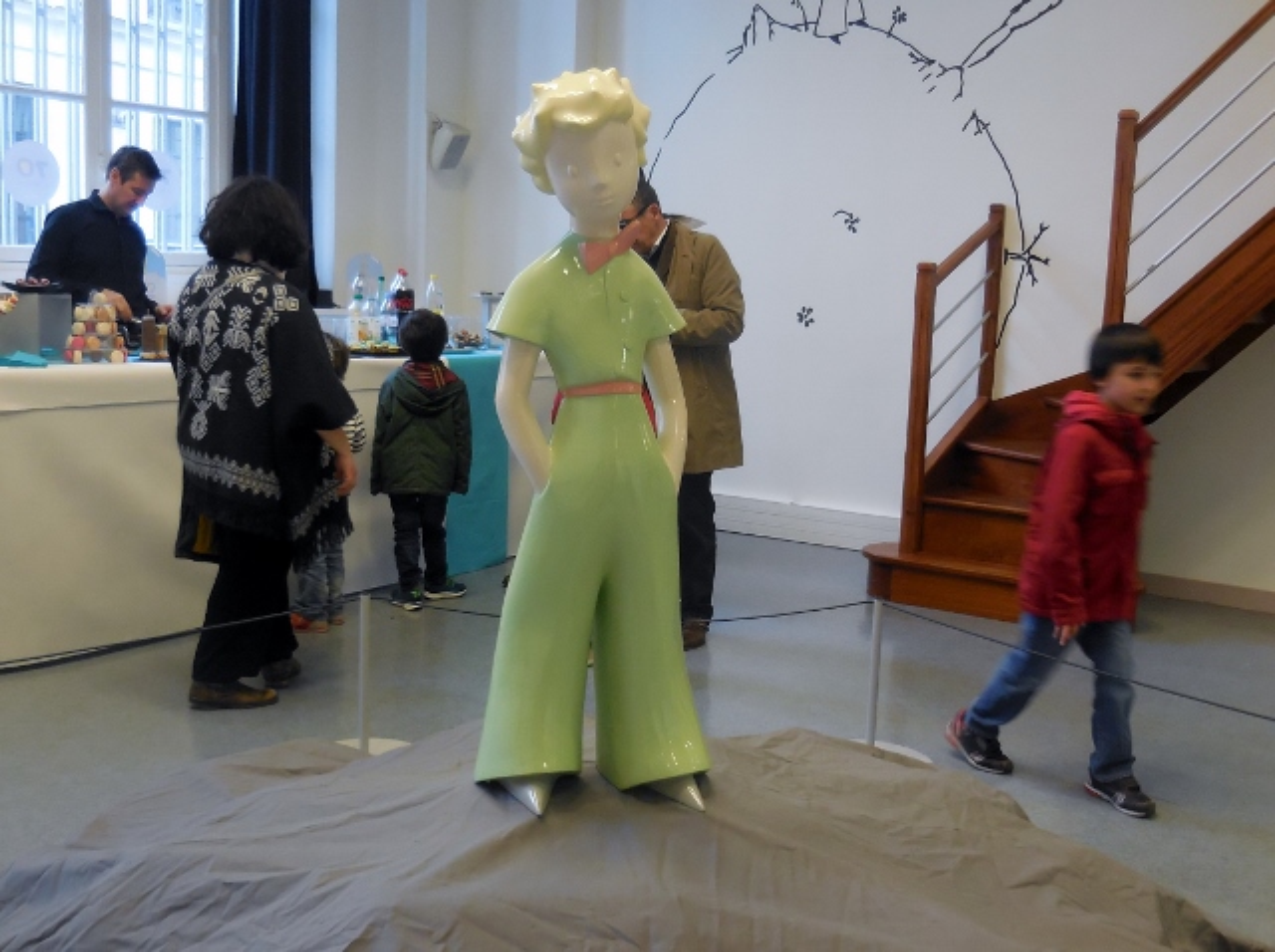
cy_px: 476
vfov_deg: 36.7
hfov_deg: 47.9
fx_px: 1434
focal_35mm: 39
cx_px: 638
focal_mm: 7
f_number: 3.9
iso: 400
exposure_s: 1/30
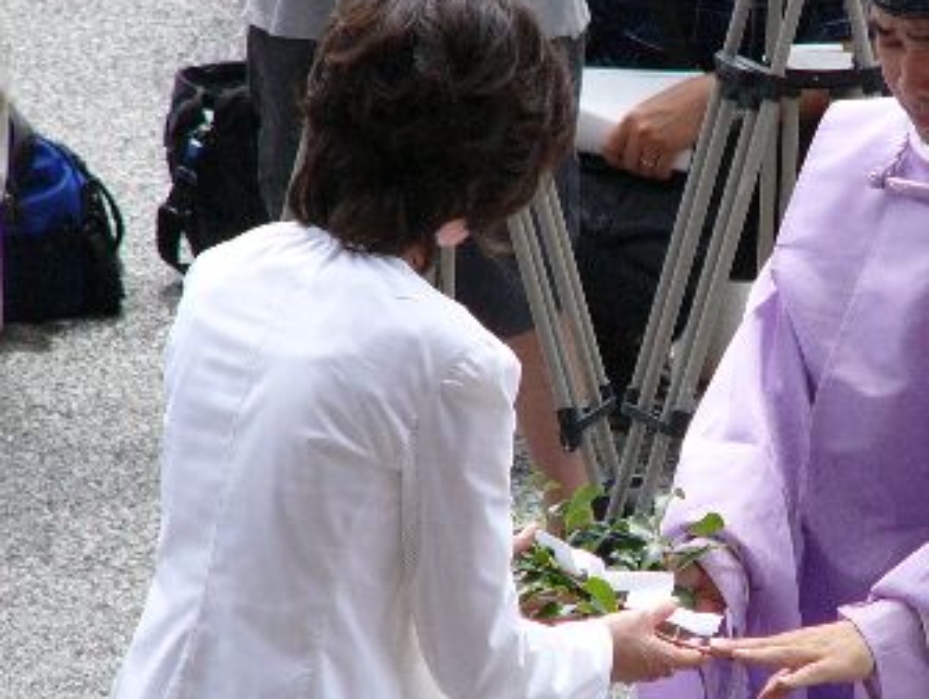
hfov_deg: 3.3
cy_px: 435
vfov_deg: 2.5
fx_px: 16200
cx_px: 885
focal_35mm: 603
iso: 100
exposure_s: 1/1000
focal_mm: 52.5
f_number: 2.8
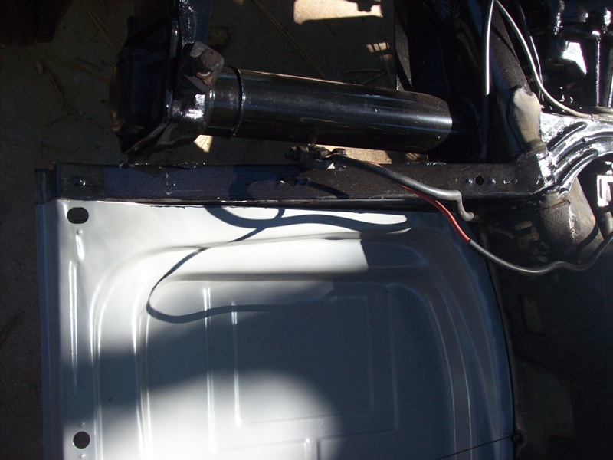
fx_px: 797
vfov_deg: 32.2
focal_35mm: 45
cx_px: 306
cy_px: 230
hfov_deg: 42.1
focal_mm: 7.6
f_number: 3
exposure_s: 1/308
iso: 80
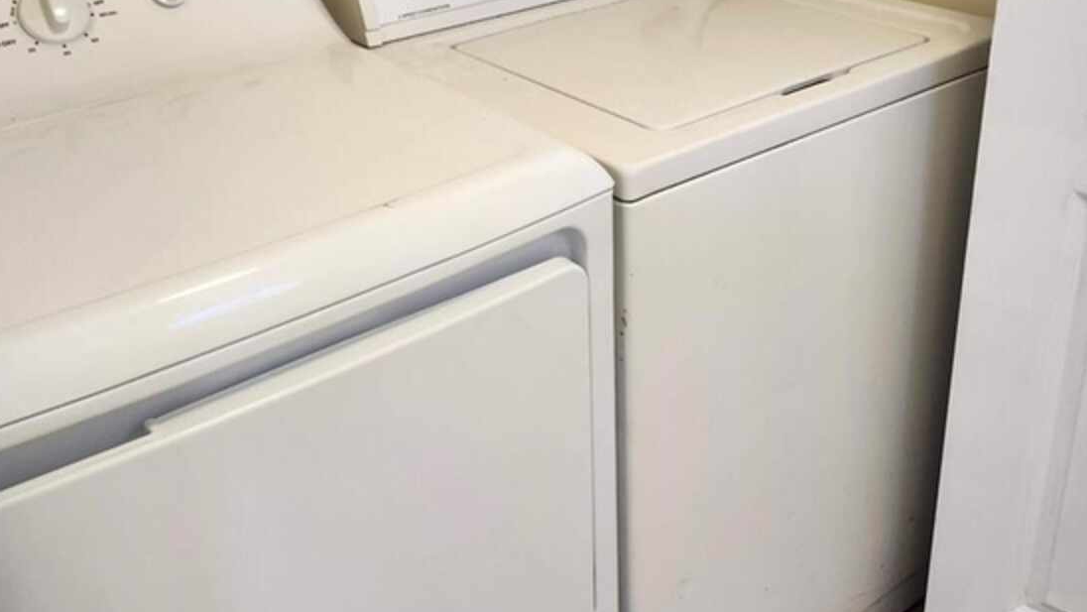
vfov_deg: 29.7
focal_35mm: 39
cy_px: 120
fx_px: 1124
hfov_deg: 51.6
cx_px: 549
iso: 200
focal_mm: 5.54
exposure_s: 1/120
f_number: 1.8
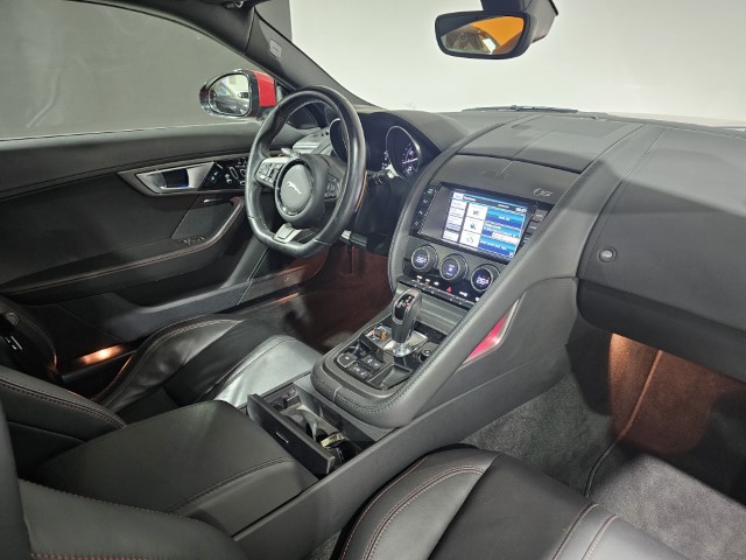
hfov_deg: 73.9
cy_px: 280
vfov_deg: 58.9
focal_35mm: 23
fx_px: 496
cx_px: 373
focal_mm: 6.3
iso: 640
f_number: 1.7
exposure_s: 1/33
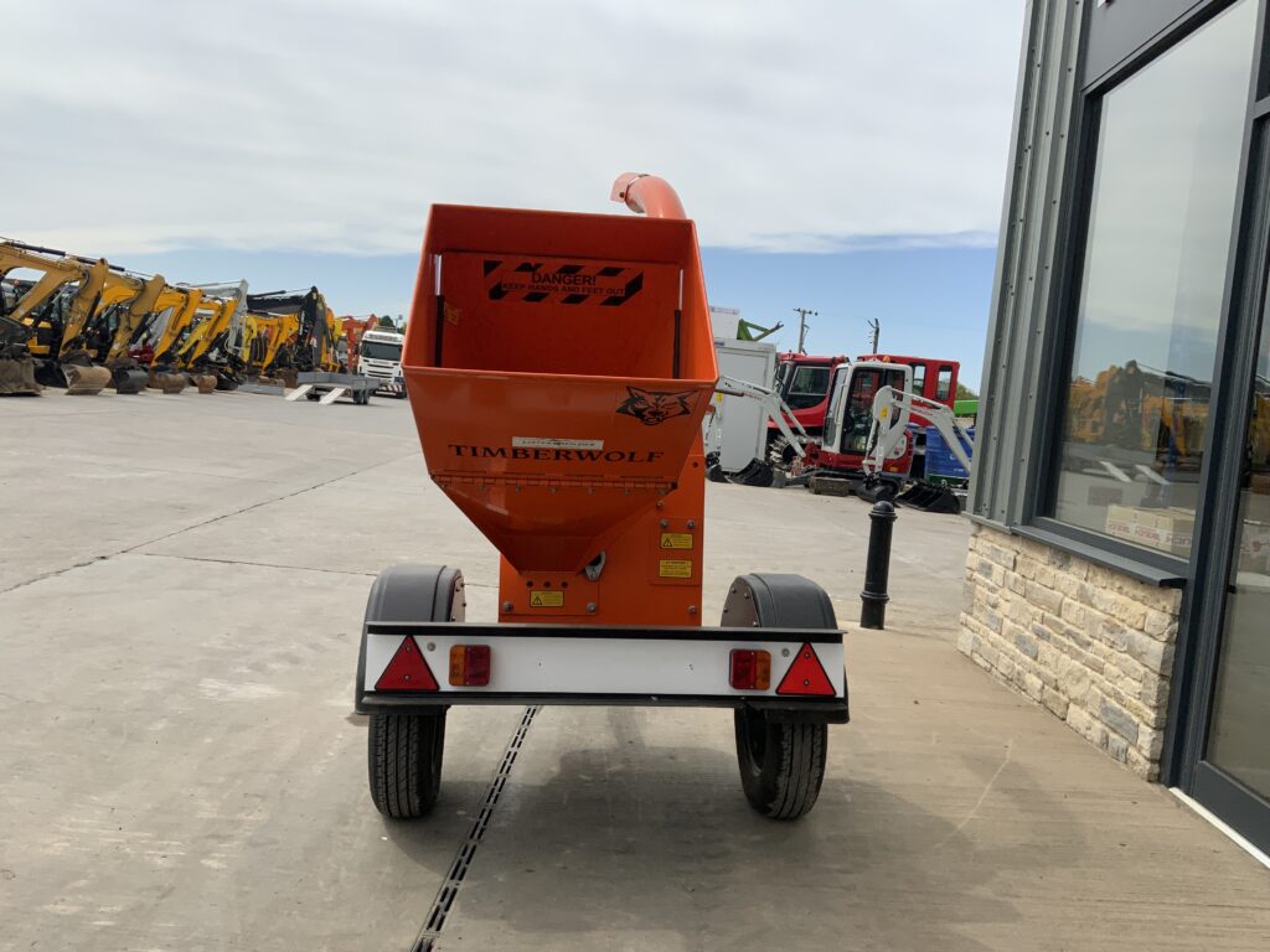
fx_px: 1064
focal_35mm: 29
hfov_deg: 61.7
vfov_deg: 48.2
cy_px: 476
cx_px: 635
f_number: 1.8
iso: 16
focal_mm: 3
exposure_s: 1/2538
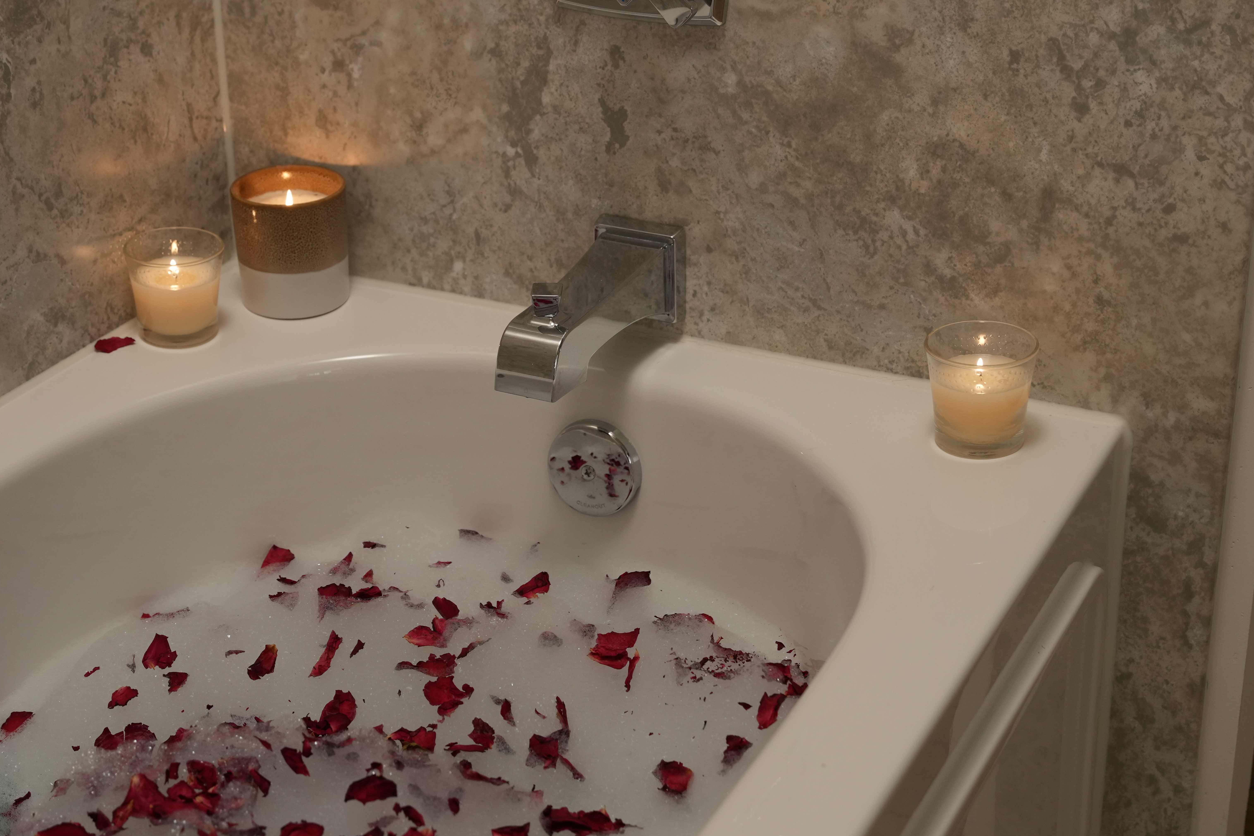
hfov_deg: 31.1
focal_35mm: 65
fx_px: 2249
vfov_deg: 21.0
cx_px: 572
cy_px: 346
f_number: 4
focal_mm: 45.4
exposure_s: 1/125
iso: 640
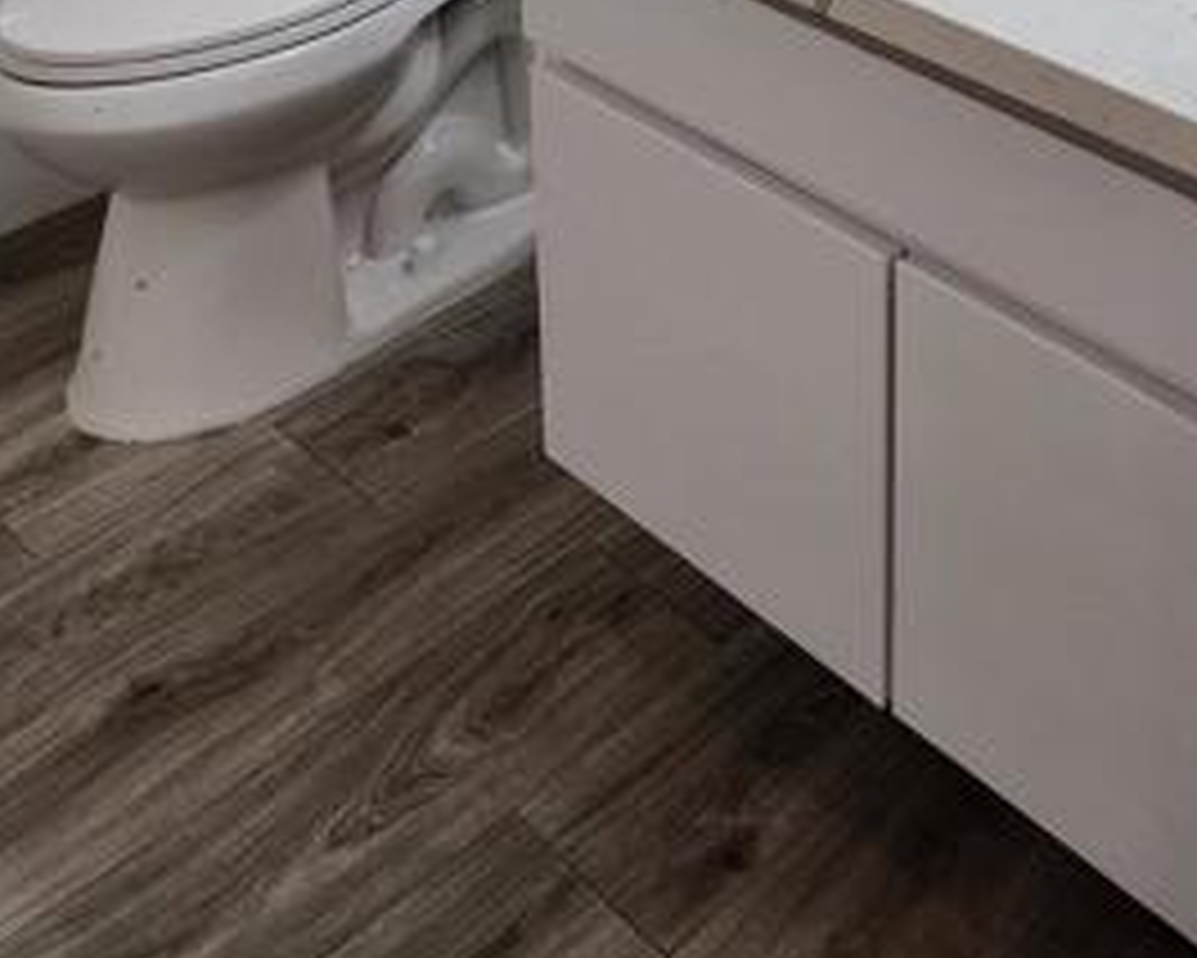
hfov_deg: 33.7
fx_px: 1914
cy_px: -454
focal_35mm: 54
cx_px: 958
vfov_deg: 23.1
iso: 160
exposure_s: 1/180
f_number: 1.8
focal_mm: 6.4
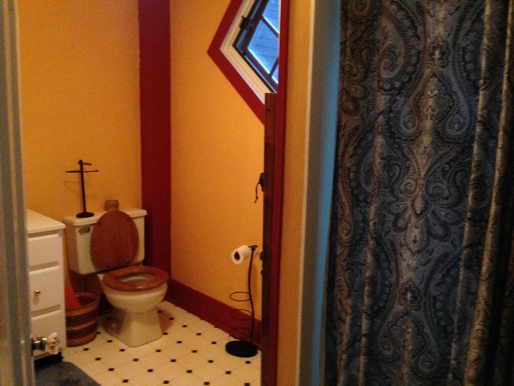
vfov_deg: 42.9
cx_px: 257
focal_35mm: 33
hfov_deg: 55.4
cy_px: 193
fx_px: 490
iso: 800
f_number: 2.4
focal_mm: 4.12
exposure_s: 1/15
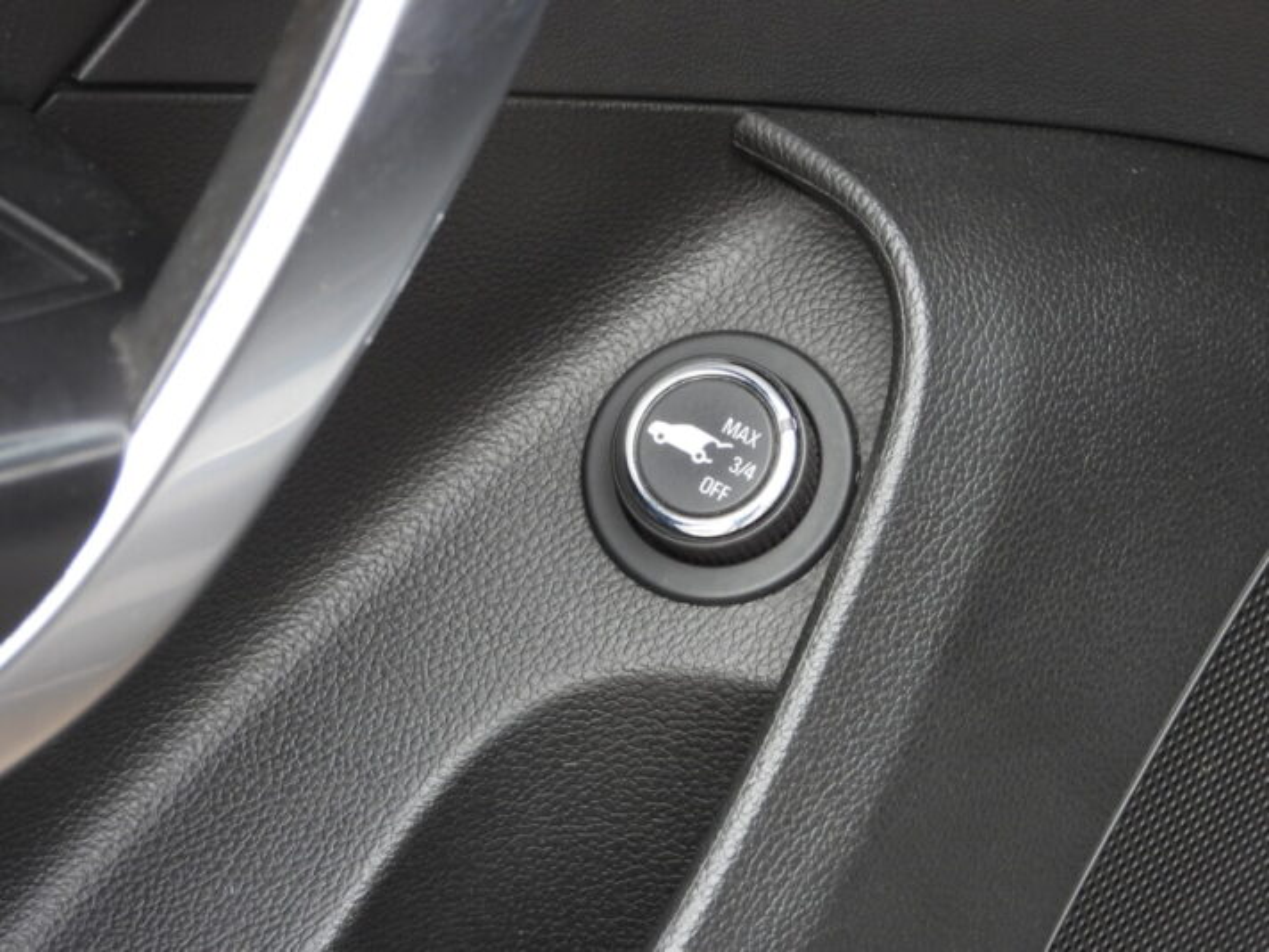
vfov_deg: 6.3
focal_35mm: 235
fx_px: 8615
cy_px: 476
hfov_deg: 8.4
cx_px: 634
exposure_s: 1/125
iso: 280
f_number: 4.5
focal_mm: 42.2
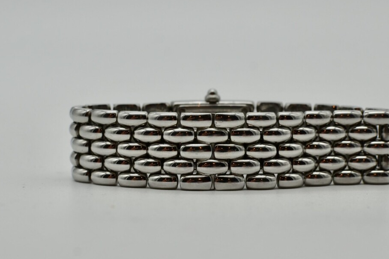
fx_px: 873
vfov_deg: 16.9
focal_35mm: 81
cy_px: 138
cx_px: 214
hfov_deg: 25.1
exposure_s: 1/160
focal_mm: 35
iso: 200
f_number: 6.3
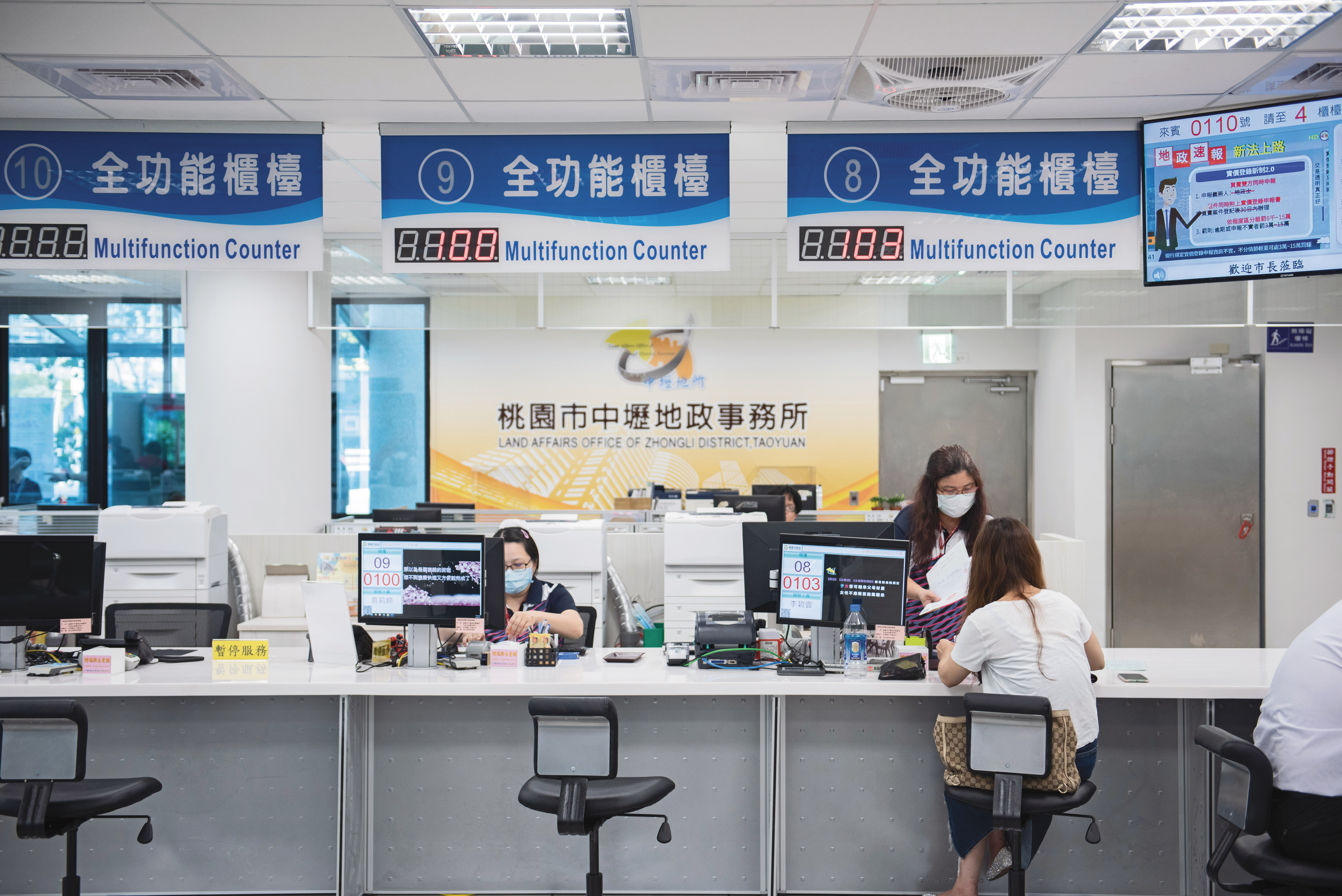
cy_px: 448
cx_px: 671
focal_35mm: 48
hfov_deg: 41.1
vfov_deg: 28.1
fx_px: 1790
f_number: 2.8
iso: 500
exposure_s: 1/200
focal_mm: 48
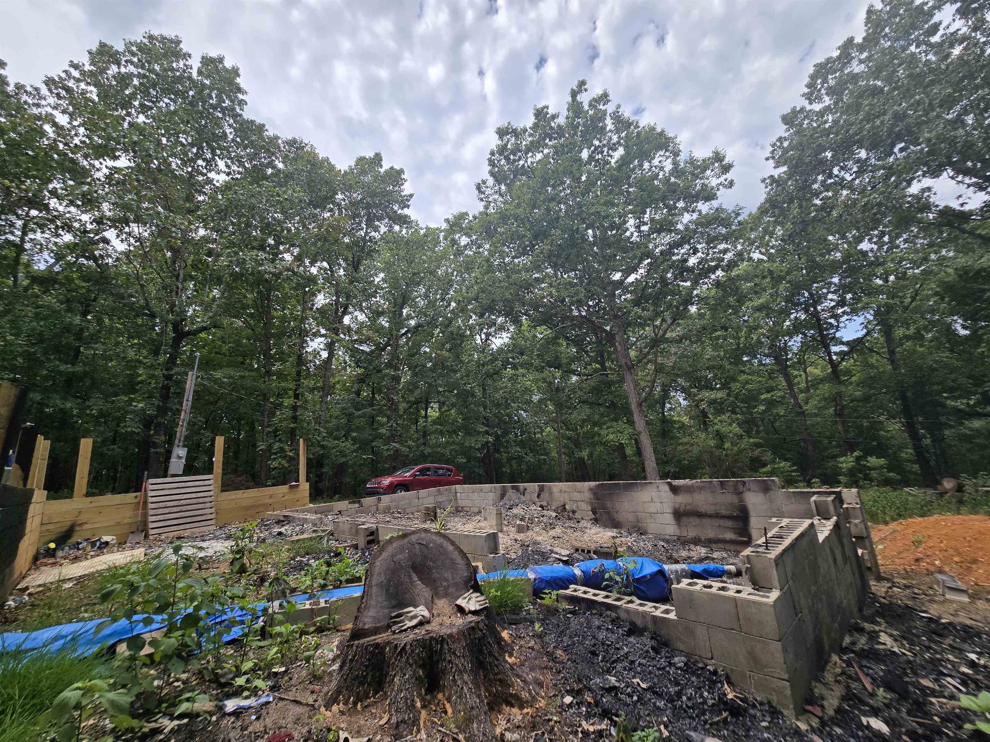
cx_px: 495
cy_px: 371
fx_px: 372
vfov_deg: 89.9
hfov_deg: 106.2
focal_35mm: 13
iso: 50
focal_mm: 2.2
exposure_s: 1/1804
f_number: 2.2
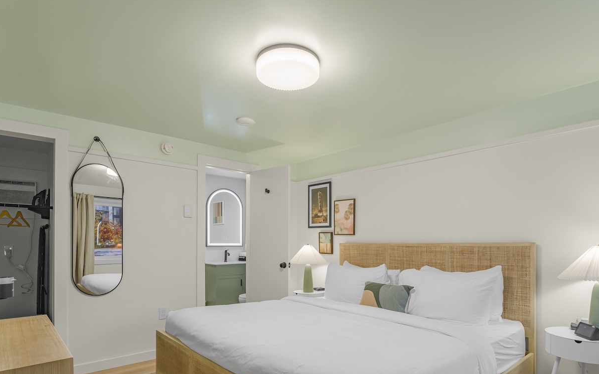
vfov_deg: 60.5
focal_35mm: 19
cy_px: 255
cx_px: 317
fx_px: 310
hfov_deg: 87.9
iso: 250
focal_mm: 14
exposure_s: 1/8
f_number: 9
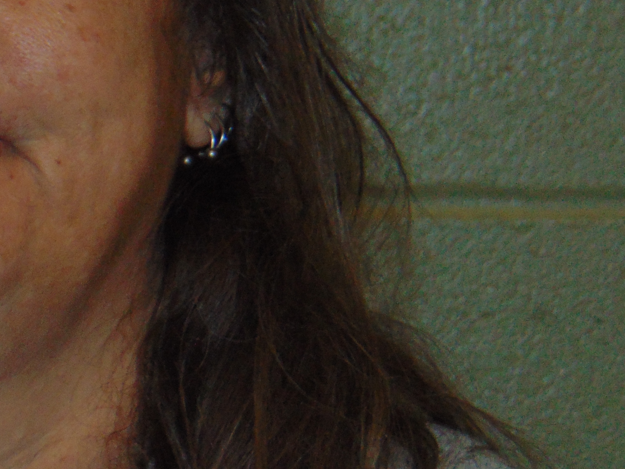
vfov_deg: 5.7
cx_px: -34
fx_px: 4694
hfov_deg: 7.6
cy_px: 67
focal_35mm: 260
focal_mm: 19.4
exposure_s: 1/60
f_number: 3.9
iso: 200
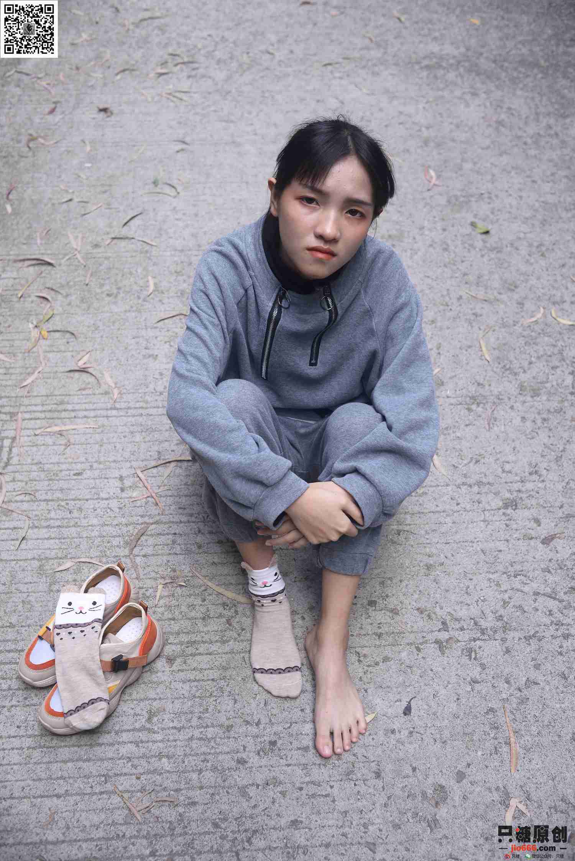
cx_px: 288
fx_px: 838
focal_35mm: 35
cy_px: 430
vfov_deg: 54.4
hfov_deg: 37.9
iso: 400
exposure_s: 1/200
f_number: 5.6
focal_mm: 35
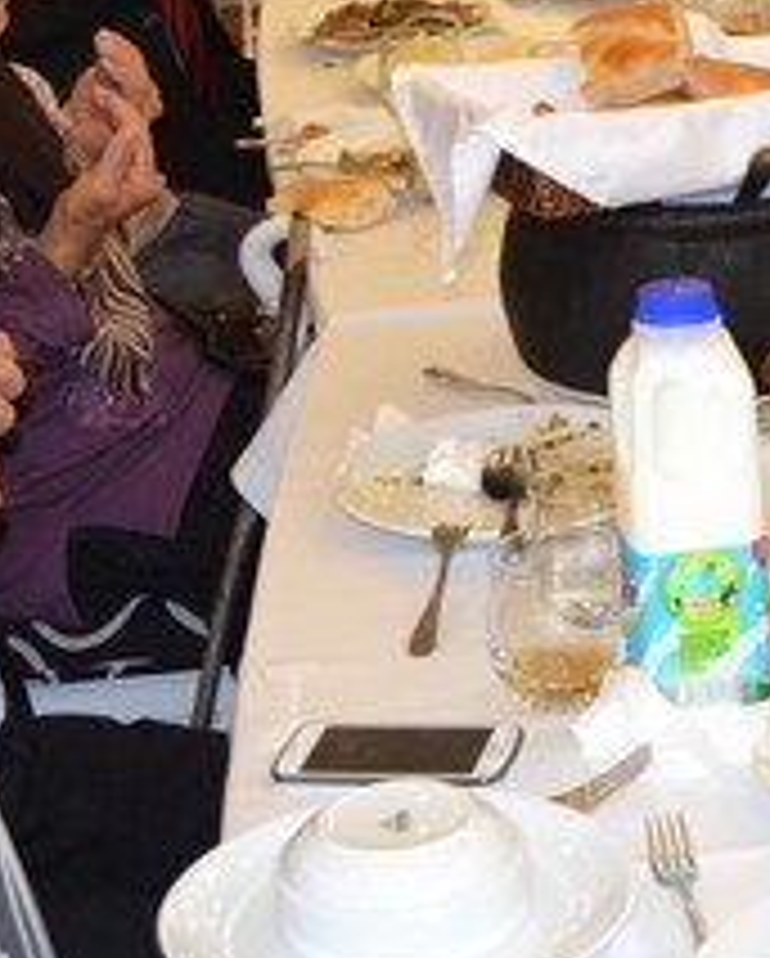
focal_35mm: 115
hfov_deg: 13.1
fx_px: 3269
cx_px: 878
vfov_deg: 16.5
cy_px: 119
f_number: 4.2
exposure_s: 1/60
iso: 1400
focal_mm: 26
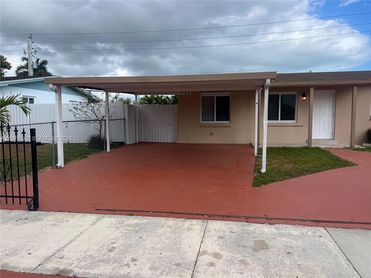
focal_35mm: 26
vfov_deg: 53.1
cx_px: 186
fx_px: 279
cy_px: 139
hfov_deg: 67.3
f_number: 1.5
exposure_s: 1/2762
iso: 50
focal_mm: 5.7
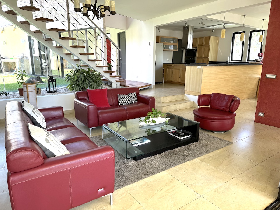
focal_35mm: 24
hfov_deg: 71.6
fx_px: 194
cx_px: 140
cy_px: 105
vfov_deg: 56.8
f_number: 1.78
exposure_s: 1/121
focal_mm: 6.86
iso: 64
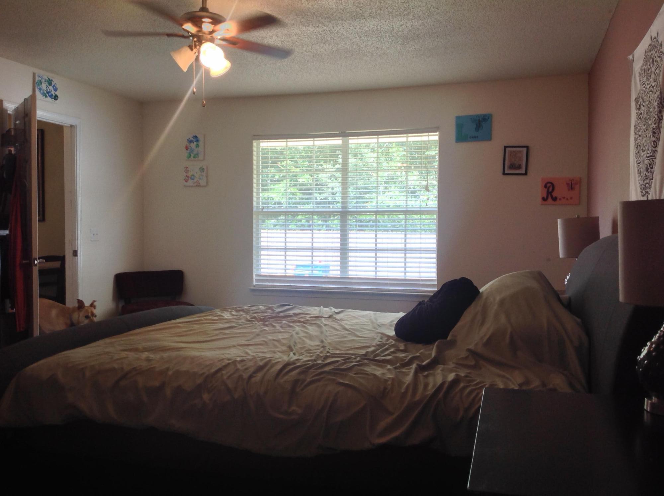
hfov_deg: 52.7
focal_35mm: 35
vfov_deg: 40.6
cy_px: 248
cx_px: 332
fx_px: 670
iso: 64
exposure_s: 1/40
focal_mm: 4.28
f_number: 2.4
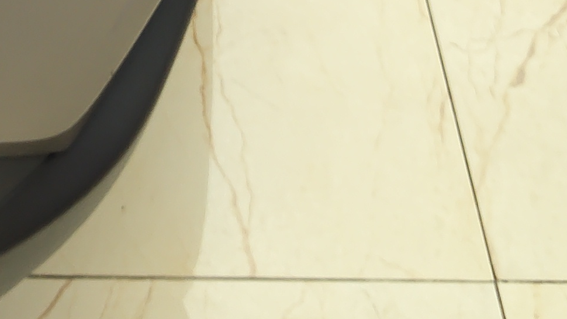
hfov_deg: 19.0
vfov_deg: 9.3
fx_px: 1654
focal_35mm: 110
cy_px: -558
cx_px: 16
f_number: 1.88
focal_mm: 5.56
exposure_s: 1/100
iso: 478
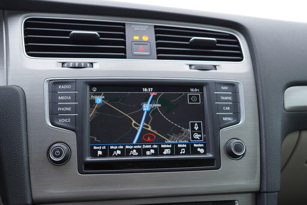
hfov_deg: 53.1
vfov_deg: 36.9
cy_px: 102
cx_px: 154
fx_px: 307
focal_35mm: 36
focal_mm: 24
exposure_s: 1/40
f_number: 2.8
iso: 160
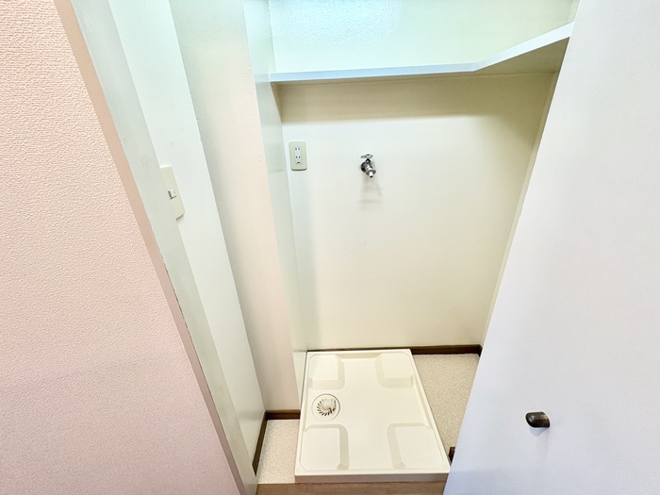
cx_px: 330
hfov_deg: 102.1
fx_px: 267
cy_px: 248
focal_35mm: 14
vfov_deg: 85.7
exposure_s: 1/60
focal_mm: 2.22
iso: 160
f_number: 2.2
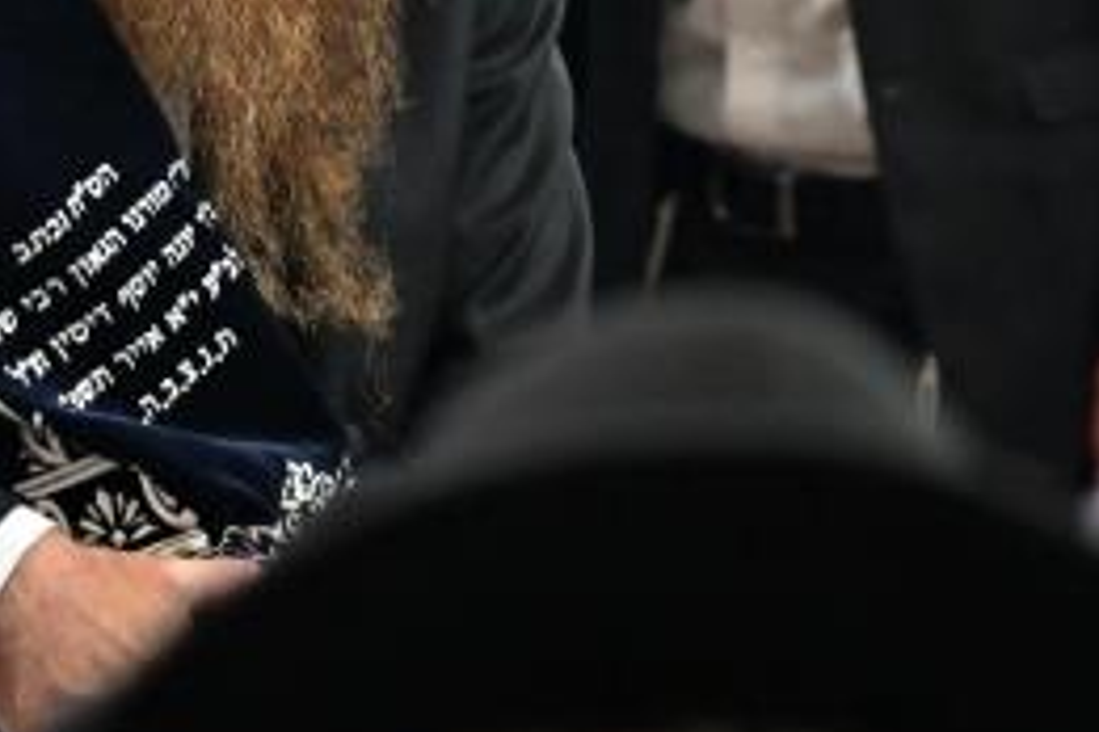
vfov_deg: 2.9
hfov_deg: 4.4
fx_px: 14377
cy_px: -326
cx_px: 194
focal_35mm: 471
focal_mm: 120
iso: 1000
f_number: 4
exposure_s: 1/250
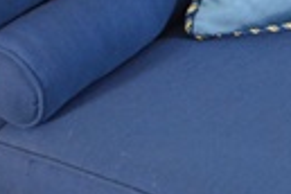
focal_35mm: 140
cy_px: 32
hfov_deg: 13.8
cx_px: 431
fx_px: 1132
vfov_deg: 9.8
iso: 1600
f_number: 3.8
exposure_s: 1/30
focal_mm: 20
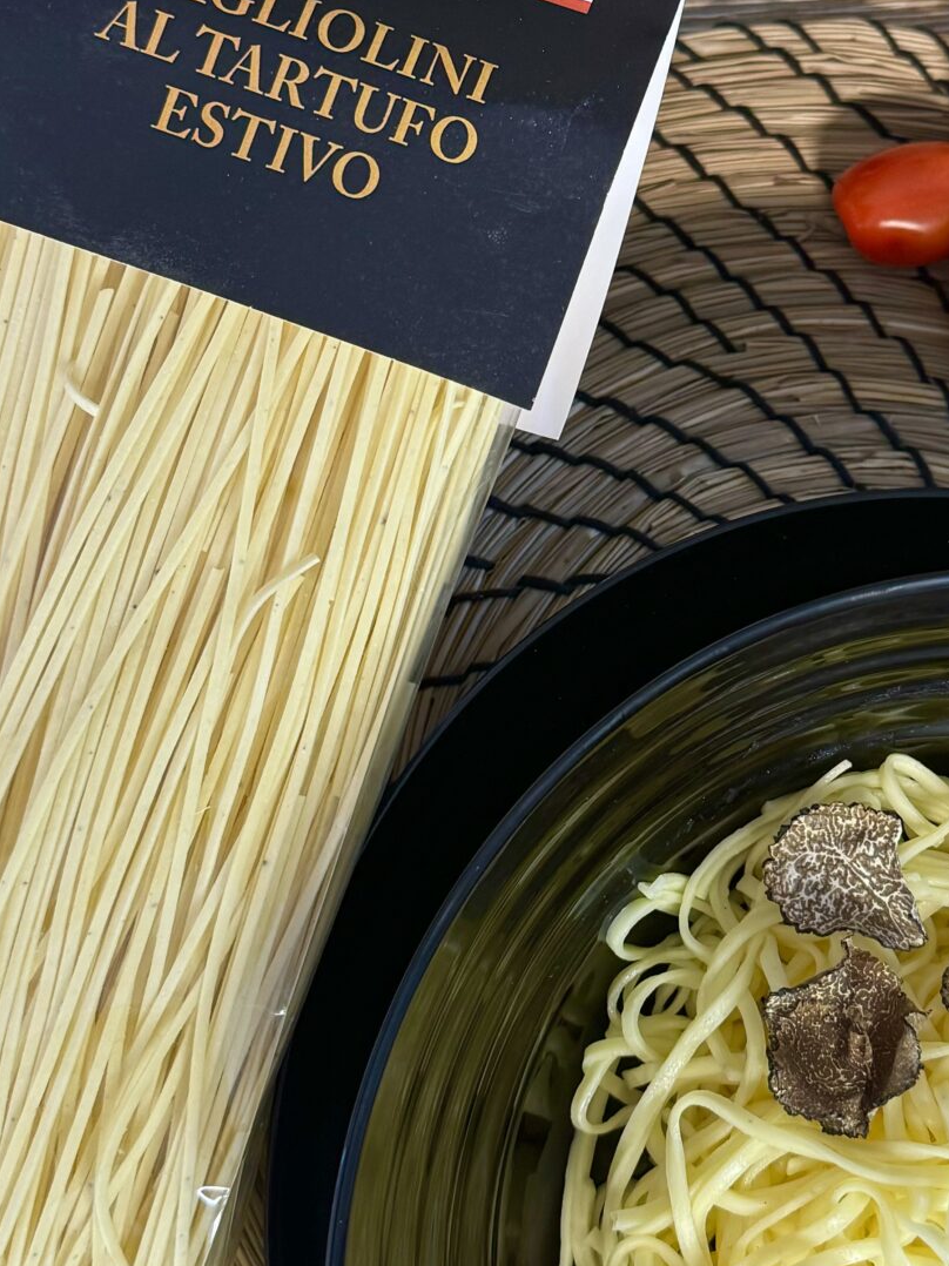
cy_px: 486
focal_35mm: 57
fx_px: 2084
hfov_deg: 25.5
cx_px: 637
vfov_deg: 33.6
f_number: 1.78
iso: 250
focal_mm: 6.86
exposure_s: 1/50
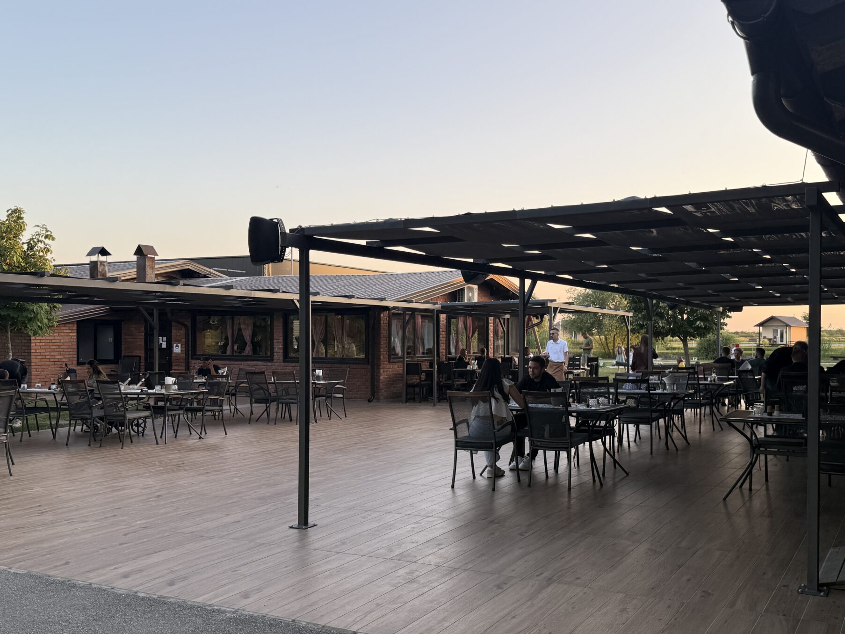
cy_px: 345
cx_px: 487
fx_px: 830
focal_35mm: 34
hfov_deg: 53.7
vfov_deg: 41.8
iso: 80
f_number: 1.78
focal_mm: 6.76
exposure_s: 1/521
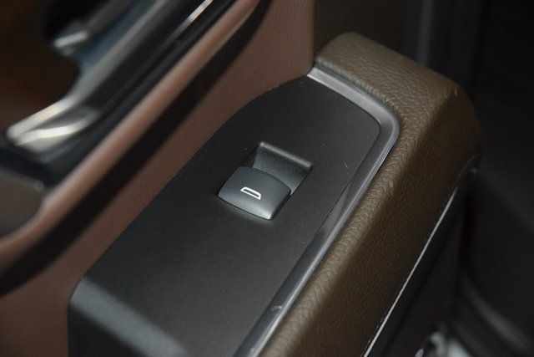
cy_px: 178
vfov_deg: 13.0
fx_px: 1558
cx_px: 267
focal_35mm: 105
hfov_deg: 19.5
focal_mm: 70
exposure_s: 1/100
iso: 3200
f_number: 4.5
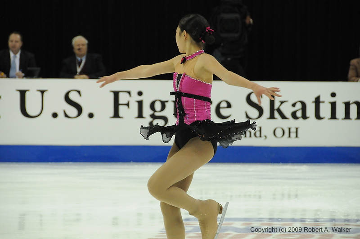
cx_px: 180
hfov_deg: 10.2
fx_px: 2022
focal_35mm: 202
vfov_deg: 6.8
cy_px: 120
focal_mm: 135
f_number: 5.6
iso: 3200
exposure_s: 1/800
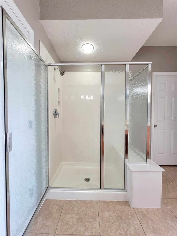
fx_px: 89
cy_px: 118
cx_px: 88
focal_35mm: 13
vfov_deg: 106.2
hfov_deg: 89.9
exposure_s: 1/60.2
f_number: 2.2
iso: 100
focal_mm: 2.2
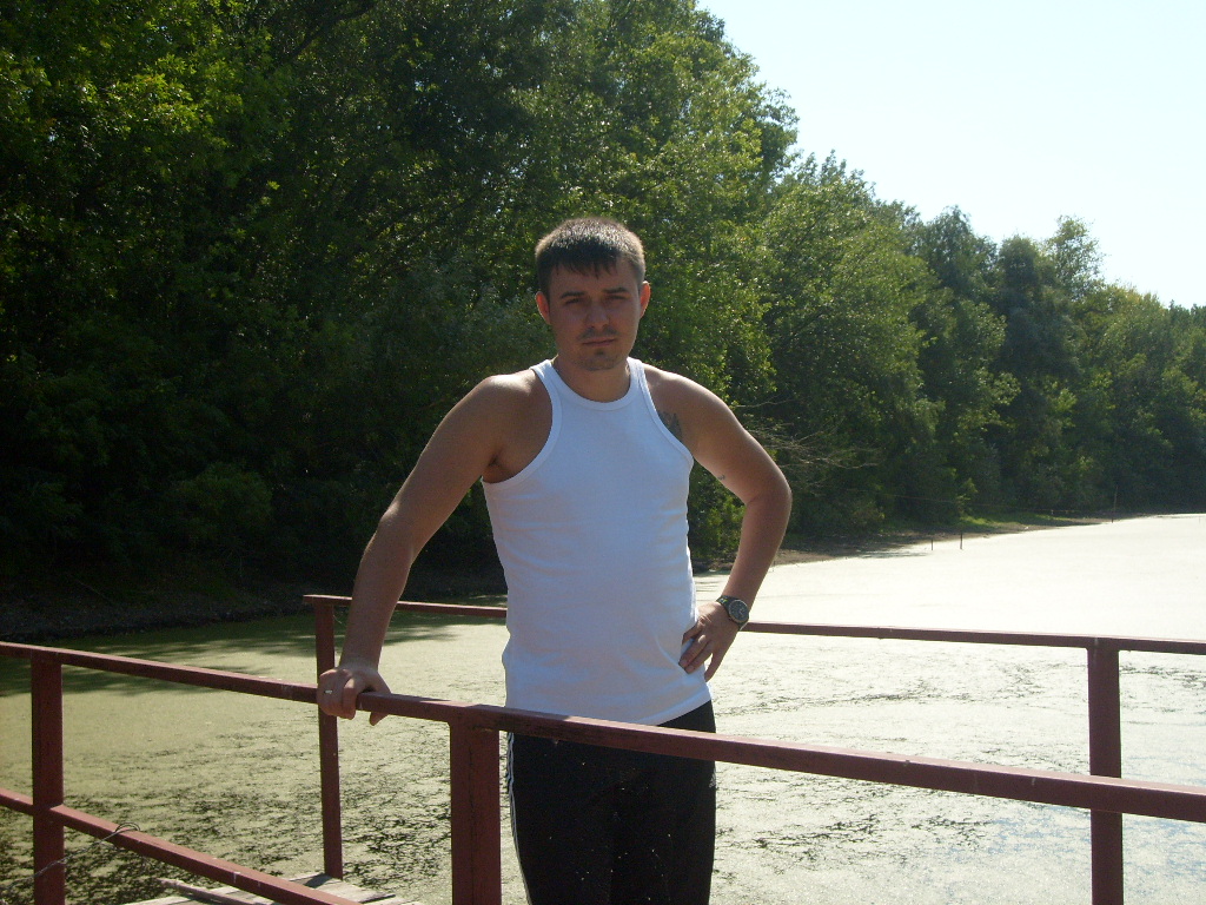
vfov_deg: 33.6
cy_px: 452
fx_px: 1498
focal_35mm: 43
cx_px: 603
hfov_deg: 43.9
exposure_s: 1/350
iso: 80
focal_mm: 7.2
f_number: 7.7
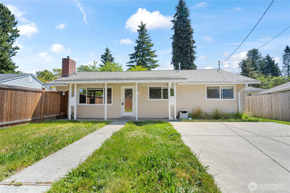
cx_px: 145
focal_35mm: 16
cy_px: 96
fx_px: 129
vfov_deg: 73.7
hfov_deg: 96.7
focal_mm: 16
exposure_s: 1/100
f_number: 11
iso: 100
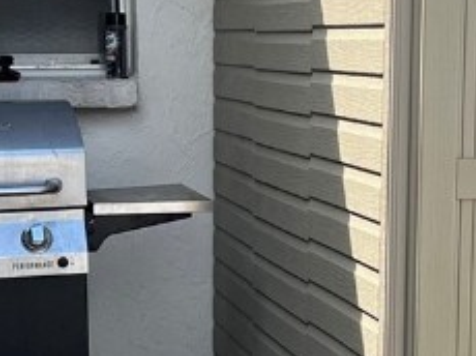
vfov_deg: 12.7
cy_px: 236
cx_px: 329
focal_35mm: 116
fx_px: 1593
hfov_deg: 16.9
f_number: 1.5
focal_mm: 5.7
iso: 50
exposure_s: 1/1295
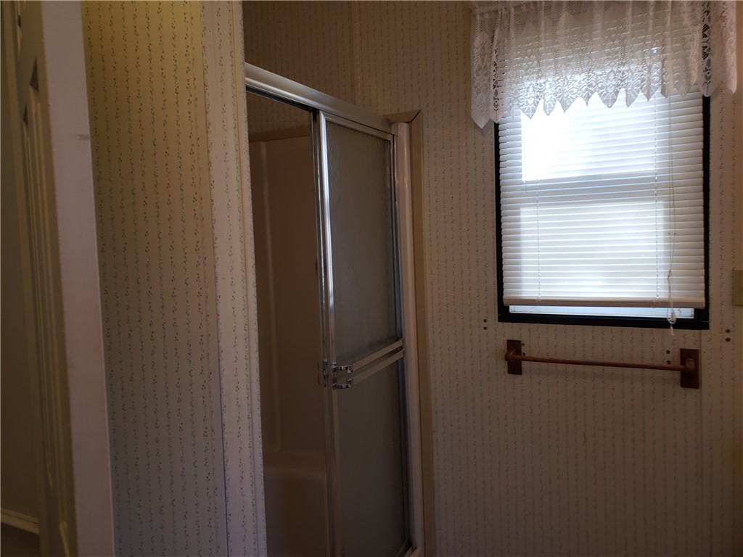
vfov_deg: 53.1
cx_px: 372
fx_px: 558
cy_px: 278
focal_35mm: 26
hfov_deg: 67.3
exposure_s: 1/60
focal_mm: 4.3
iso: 80
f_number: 2.4
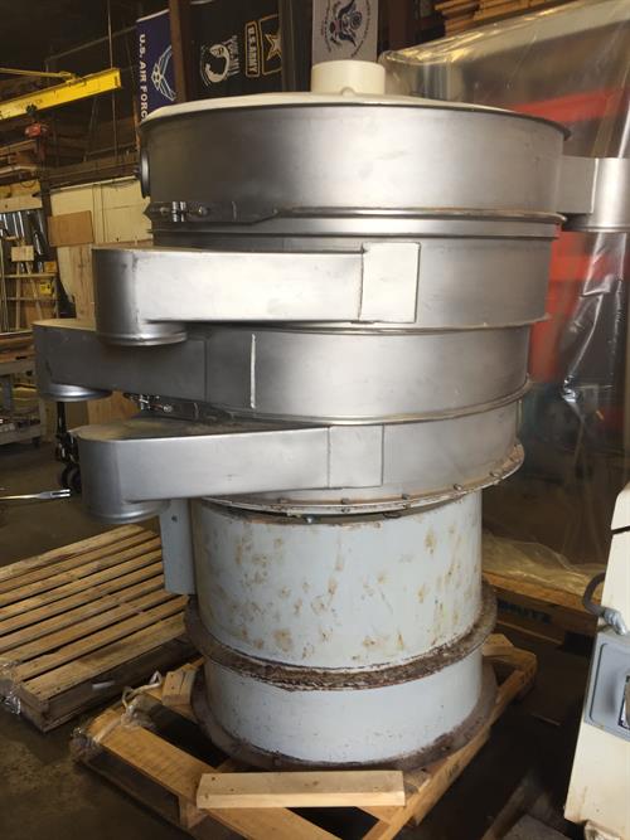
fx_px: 704
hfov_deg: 48.2
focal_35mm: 29
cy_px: 420
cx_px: 315
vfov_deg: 61.7
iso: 40
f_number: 2.2
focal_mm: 4.15
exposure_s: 1/60
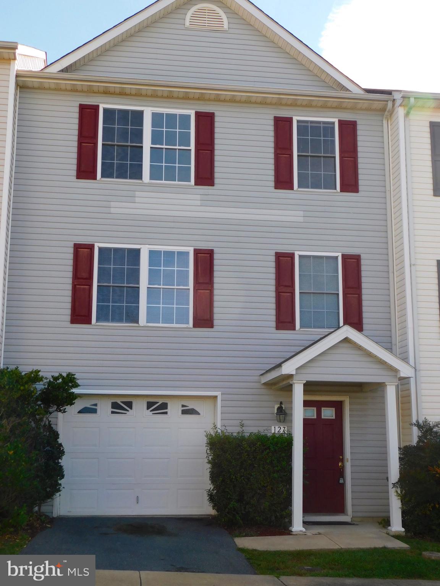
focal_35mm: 45
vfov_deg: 42.1
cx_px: 220
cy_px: 293
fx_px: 763
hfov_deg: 32.2
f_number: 3.7
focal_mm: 8
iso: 125
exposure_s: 1/500
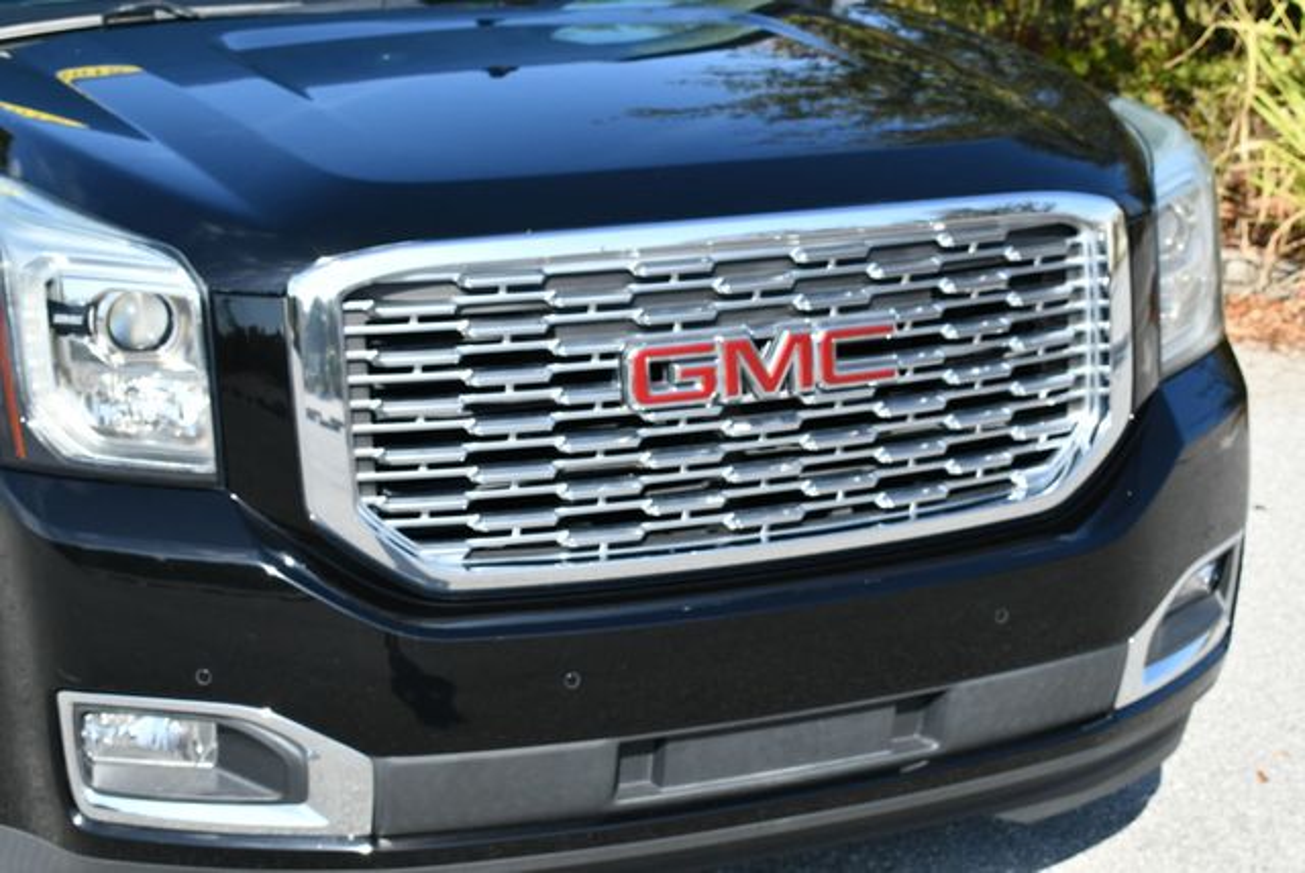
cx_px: 652
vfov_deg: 18.0
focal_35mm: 76
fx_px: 2757
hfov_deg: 26.6
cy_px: 436
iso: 140
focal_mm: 38
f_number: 8
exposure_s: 1/250
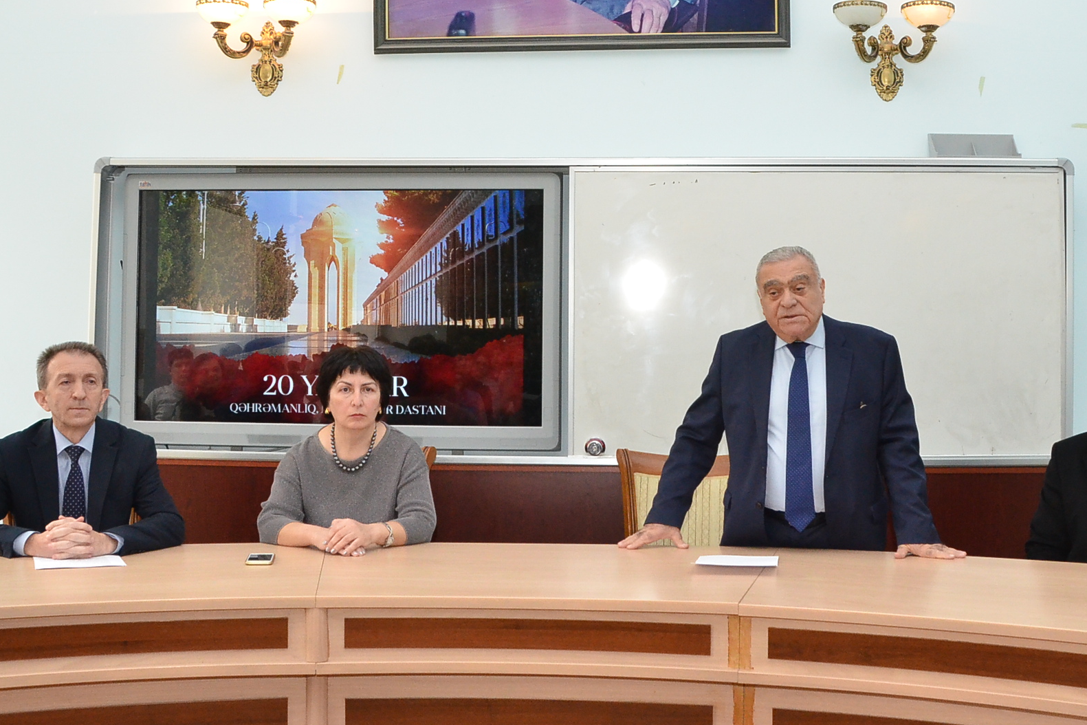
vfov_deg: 31.6
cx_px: 612
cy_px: 229
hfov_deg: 46.3
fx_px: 1268
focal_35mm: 42
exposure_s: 1/125
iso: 2200
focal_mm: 18
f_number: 7.1
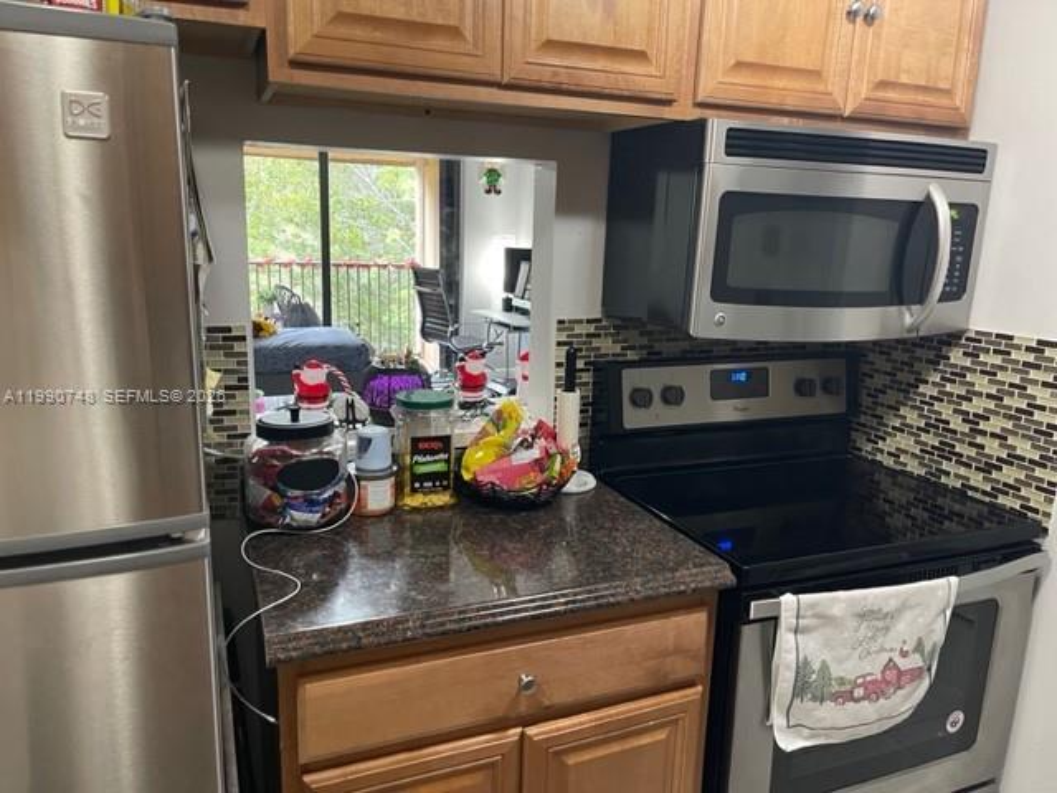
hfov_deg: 67.3
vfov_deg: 53.1
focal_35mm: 26
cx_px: 528
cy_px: 396
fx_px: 794
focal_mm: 5.1
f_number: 1.6
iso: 500
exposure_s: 1/60
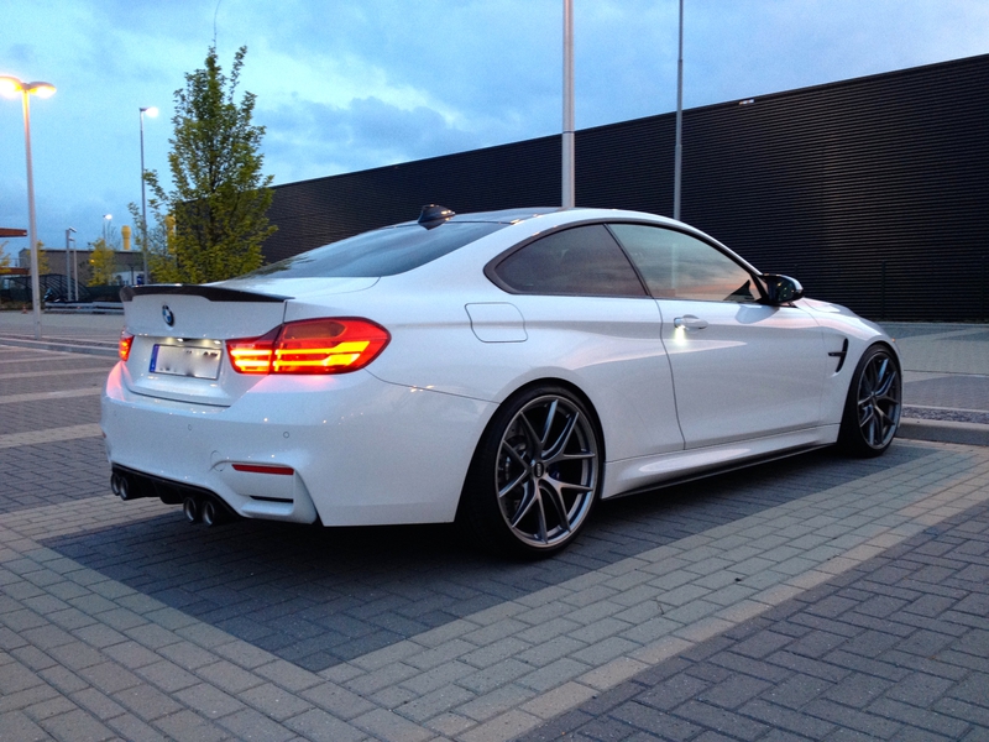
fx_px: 1000
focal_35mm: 35
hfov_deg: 52.6
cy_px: 371
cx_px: 494
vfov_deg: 40.7
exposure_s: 1/20
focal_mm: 4.28
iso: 100
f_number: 2.4
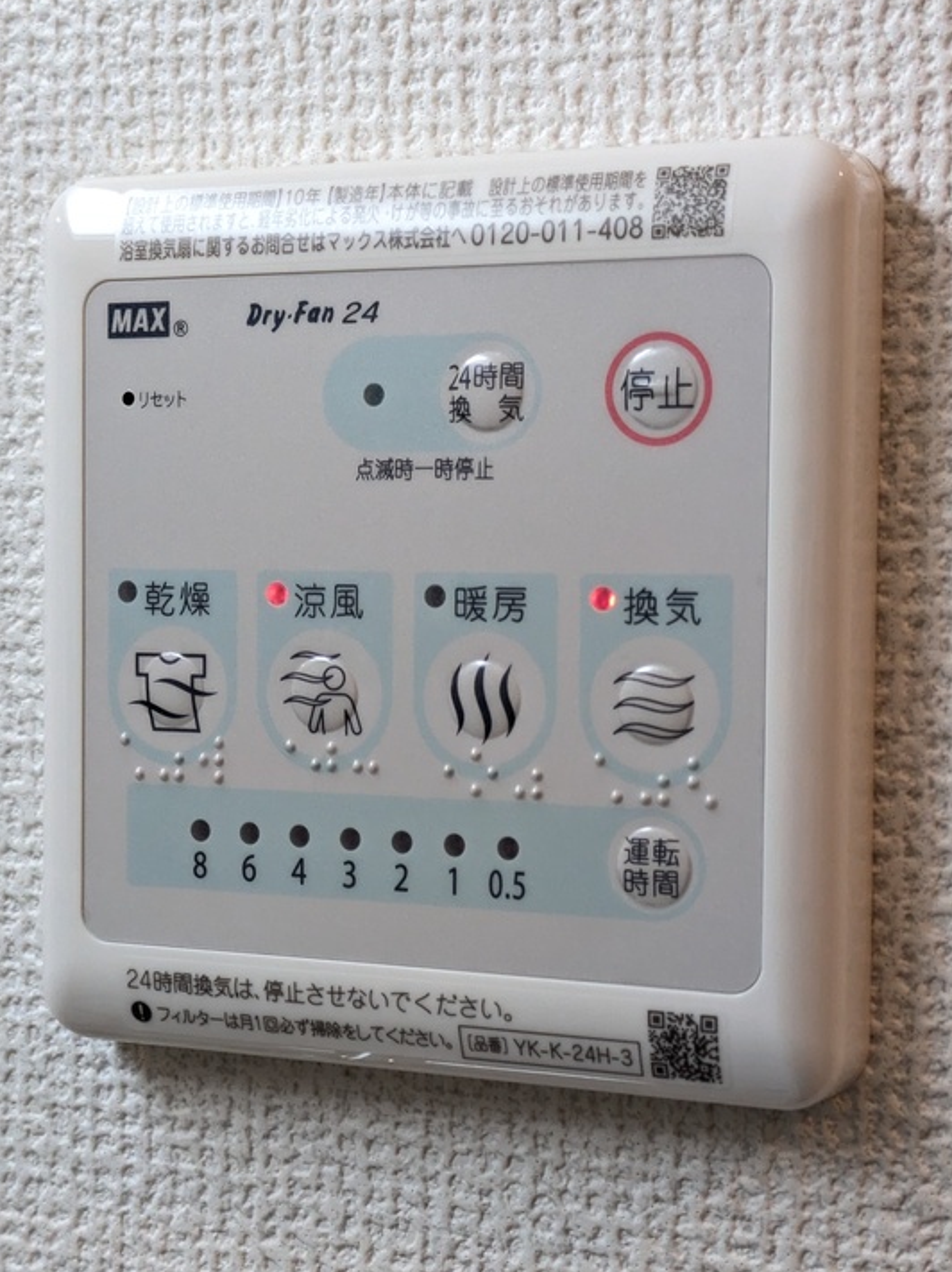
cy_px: 636
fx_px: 2532
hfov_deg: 21.3
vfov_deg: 28.2
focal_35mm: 69
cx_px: 422
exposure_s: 1/120
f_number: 1.89
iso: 232
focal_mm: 5.43
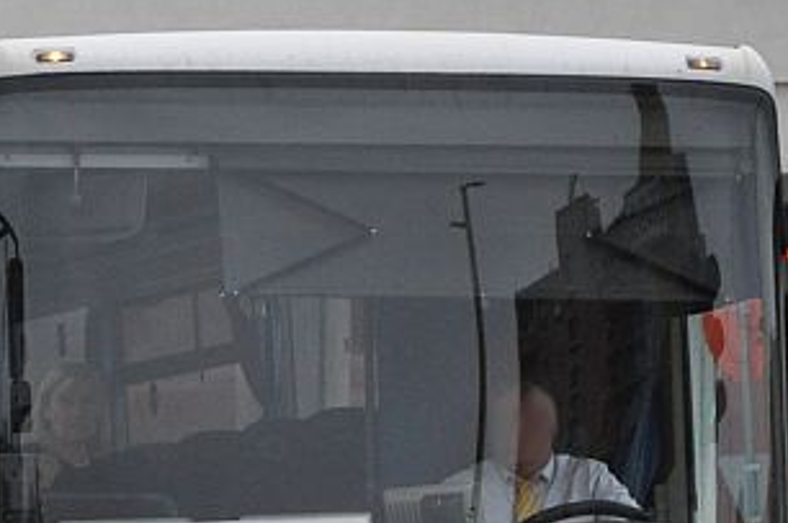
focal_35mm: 420
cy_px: 474
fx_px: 9179
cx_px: 95
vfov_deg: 3.3
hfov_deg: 4.9
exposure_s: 1/640
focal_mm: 80
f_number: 5.3
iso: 800
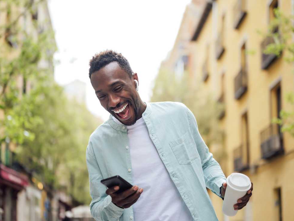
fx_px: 467
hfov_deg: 34.9
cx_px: 146
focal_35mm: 55
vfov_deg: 26.6
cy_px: 111
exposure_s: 1/1600
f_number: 1.8
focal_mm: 50
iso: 100
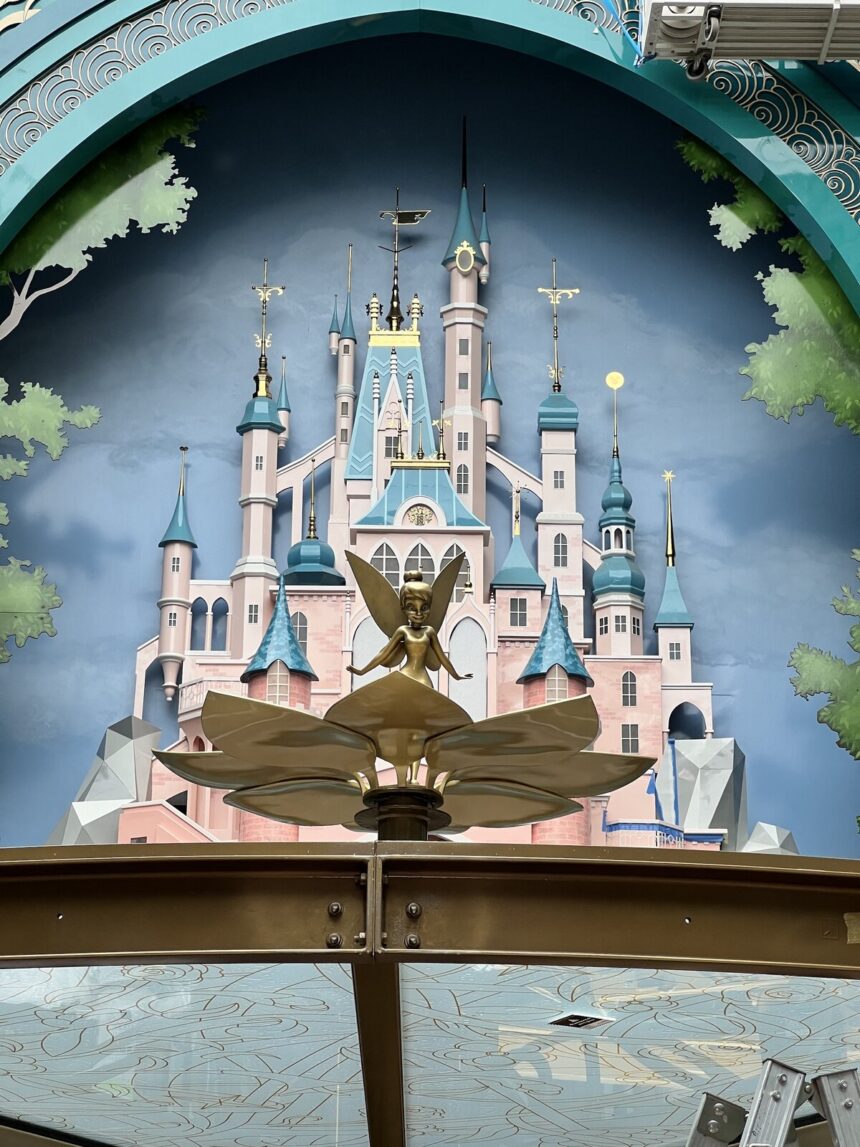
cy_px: 574
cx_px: 430
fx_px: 2551
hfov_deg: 19.1
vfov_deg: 25.3
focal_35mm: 77
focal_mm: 9
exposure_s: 1/99
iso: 80
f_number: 2.8
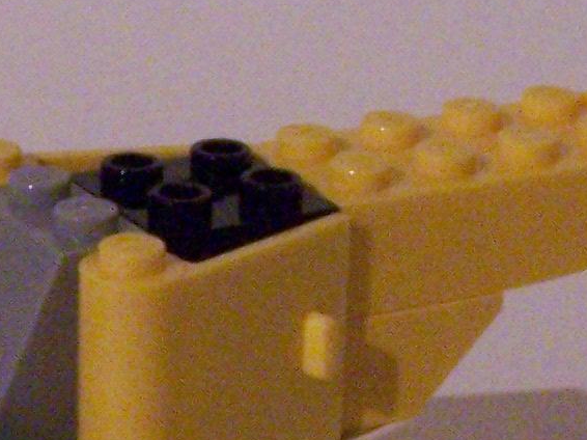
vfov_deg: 8.6
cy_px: 360
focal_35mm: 173
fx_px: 2932
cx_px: 2
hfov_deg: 11.3
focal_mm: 6.3
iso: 400
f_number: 7.1
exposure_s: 1/4
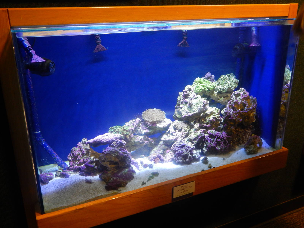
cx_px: 152
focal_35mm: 35
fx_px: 307
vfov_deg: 40.7
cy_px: 114
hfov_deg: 52.6
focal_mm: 6.1
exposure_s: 1/13
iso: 400
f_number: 3.3
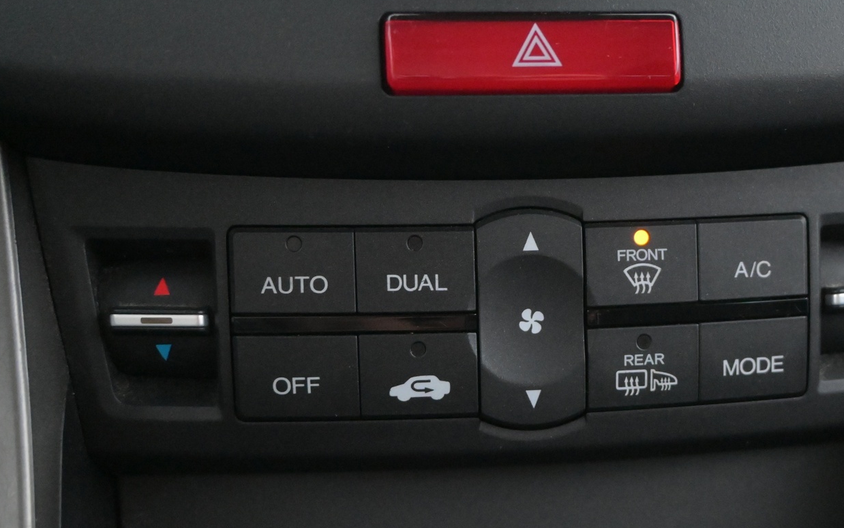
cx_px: 542
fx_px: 1127
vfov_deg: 26.3
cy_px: 314
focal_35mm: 49
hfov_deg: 40.7
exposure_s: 1/40
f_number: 4.2
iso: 7200
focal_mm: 24.5
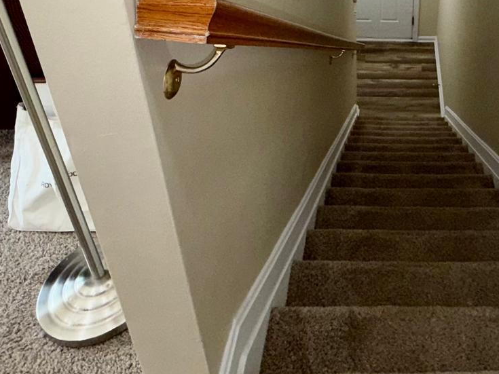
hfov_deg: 45.1
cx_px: 411
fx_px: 562
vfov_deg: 32.3
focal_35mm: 39
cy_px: -40
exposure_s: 1/60
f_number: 2.2
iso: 80
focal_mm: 2.22
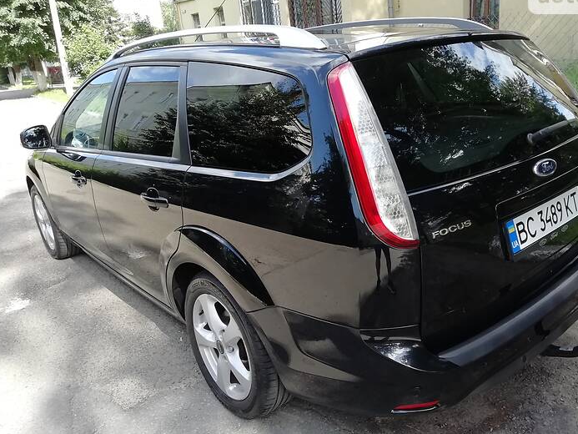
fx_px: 501
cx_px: 327
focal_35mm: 30
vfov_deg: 46.8
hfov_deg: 59.7
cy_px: 219
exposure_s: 1/230
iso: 50
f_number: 2.2
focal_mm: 3.5
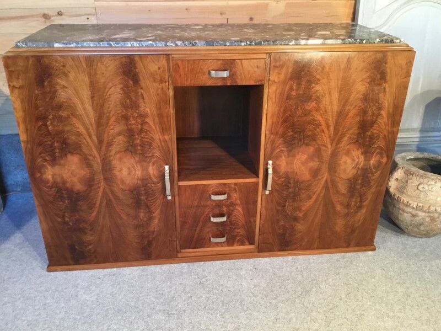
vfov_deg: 45.4
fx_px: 395
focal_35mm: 31
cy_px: 166
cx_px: 220
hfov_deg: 58.4
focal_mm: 3.3
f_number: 2.4
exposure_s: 1/33
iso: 160
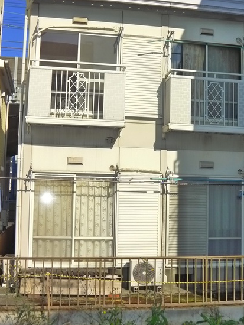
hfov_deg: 21.0
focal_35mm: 70
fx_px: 657
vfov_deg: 27.8
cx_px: 152
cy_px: 151
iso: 400
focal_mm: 11.7
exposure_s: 1/1000
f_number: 4.5
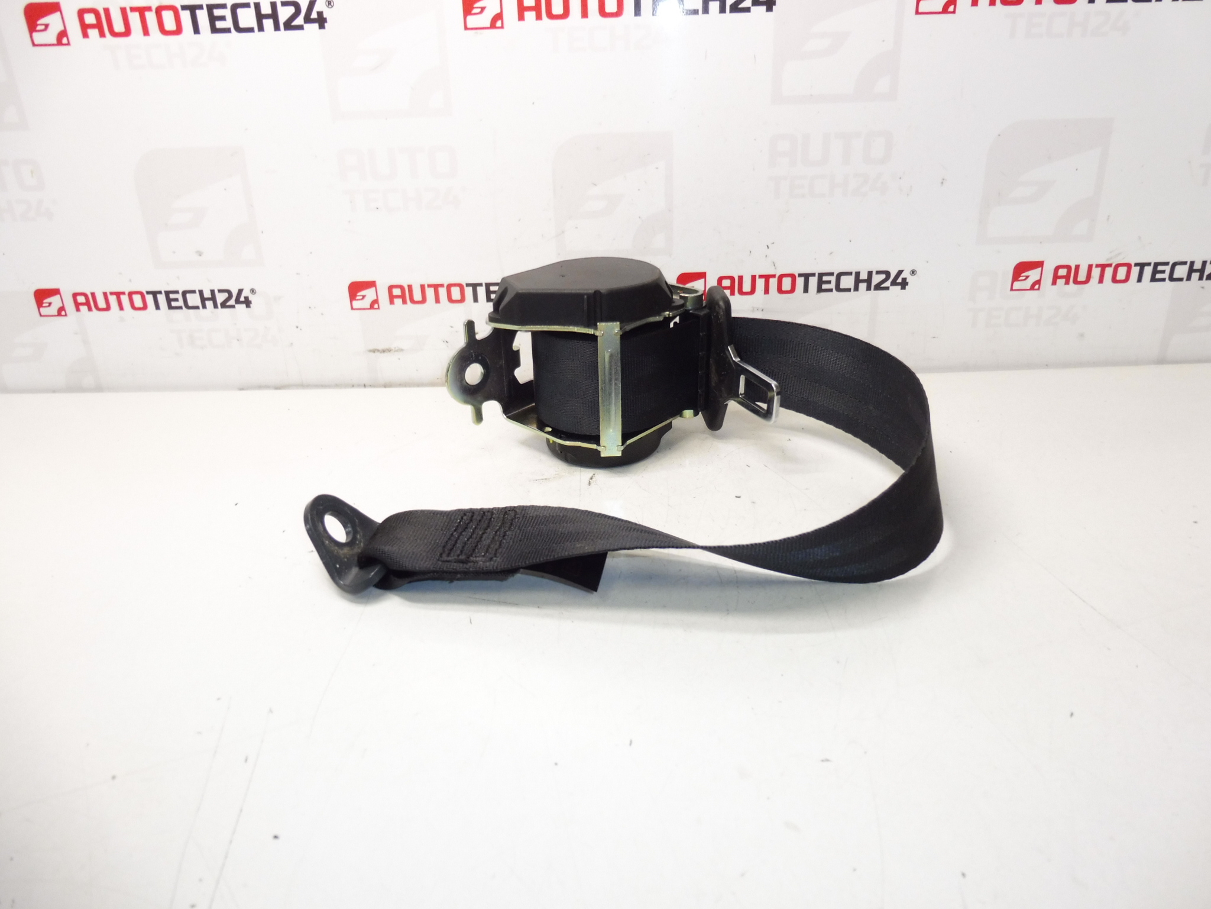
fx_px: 840
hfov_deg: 71.6
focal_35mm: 24
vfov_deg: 56.8
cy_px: 454
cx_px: 606
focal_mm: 4.3
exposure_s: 1/80
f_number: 3.5
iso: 200
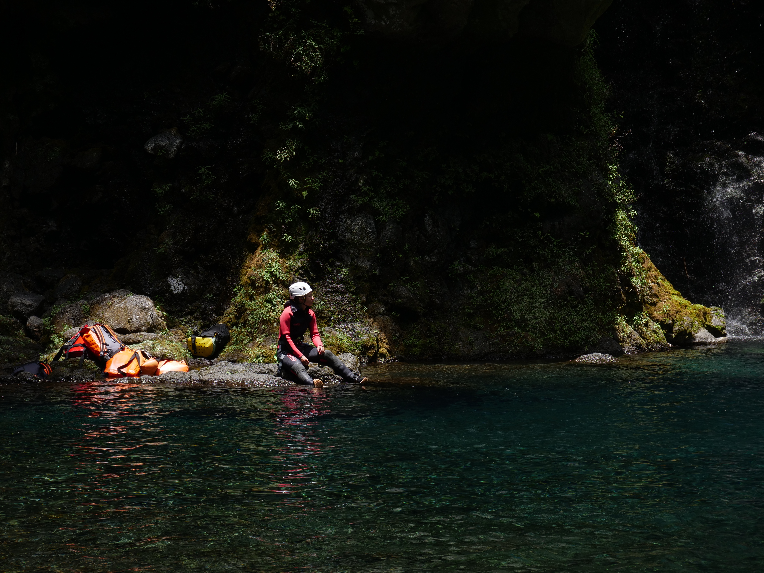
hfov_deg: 16.4
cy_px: 286
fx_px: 2648
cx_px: 382
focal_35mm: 120
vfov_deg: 12.3
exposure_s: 1/500
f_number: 5.6
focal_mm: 60
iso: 200
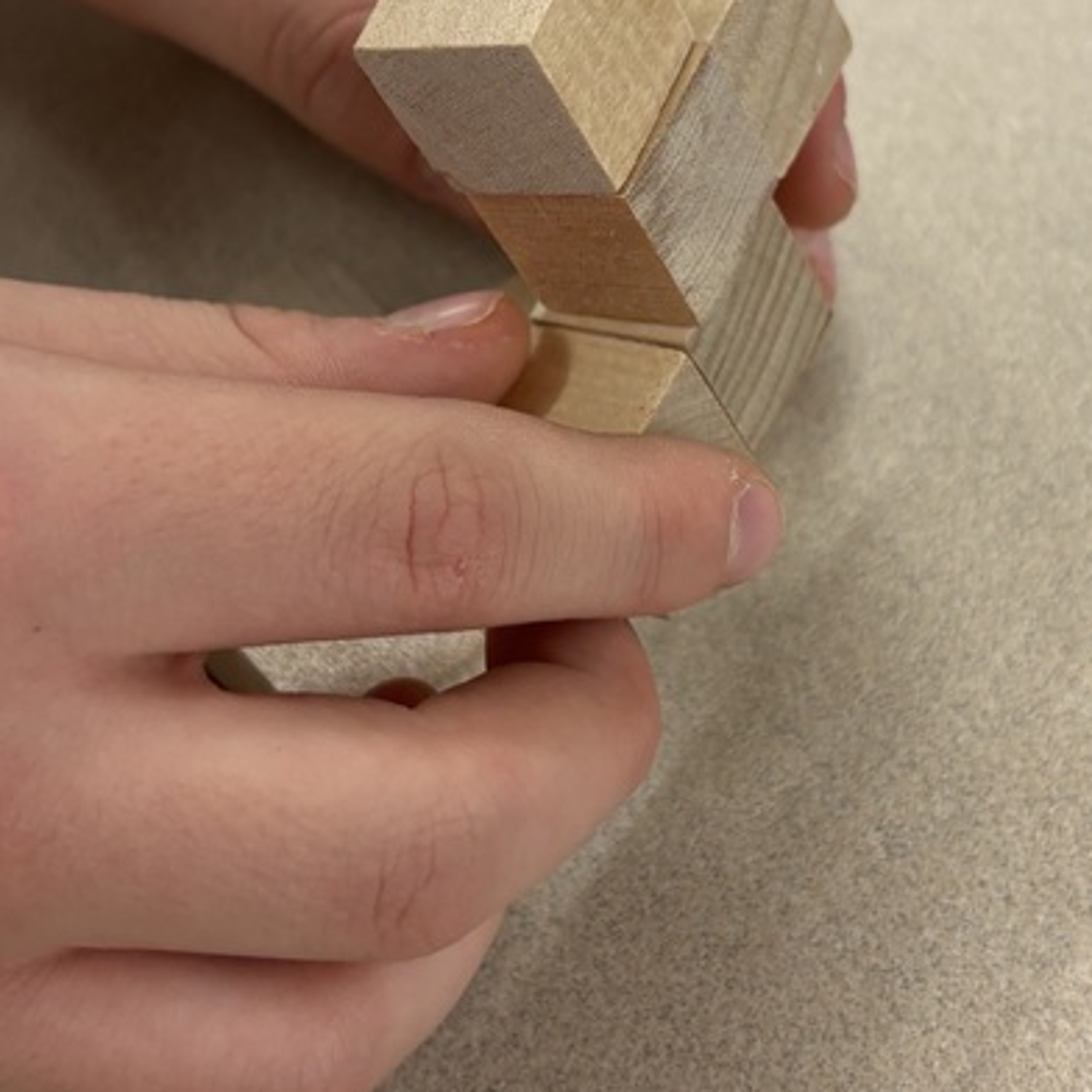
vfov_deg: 28.4
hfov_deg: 28.6
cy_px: 354
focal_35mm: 60
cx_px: 638
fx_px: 2141
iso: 80
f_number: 1.6
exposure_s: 1/60
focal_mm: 5.96
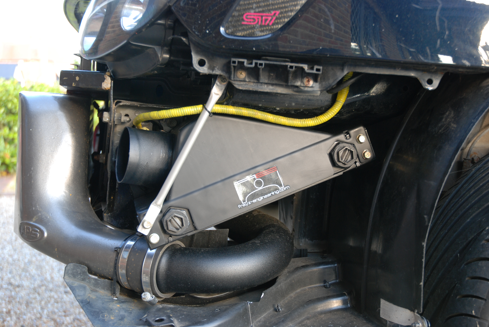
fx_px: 694
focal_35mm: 51
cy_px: 164
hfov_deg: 38.8
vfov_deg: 26.6
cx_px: 244
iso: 160
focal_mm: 34
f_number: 4.5
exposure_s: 1/25
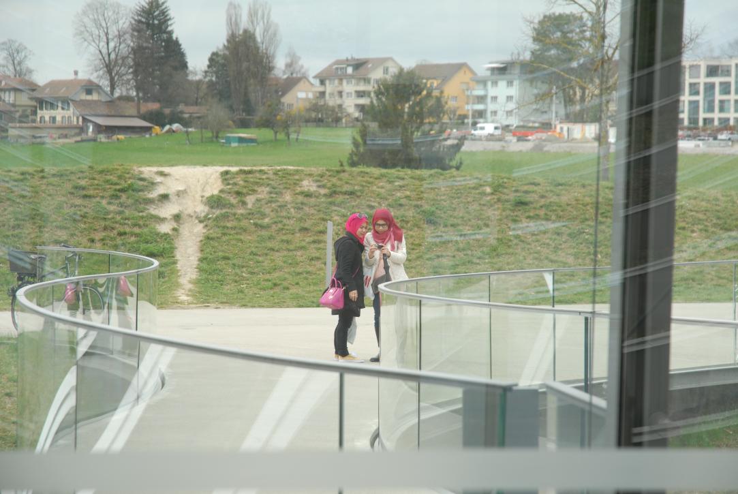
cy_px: 247
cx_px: 369
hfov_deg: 19.4
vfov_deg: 13.1
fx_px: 2155
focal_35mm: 105
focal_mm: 70
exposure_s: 1/90
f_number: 5
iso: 100
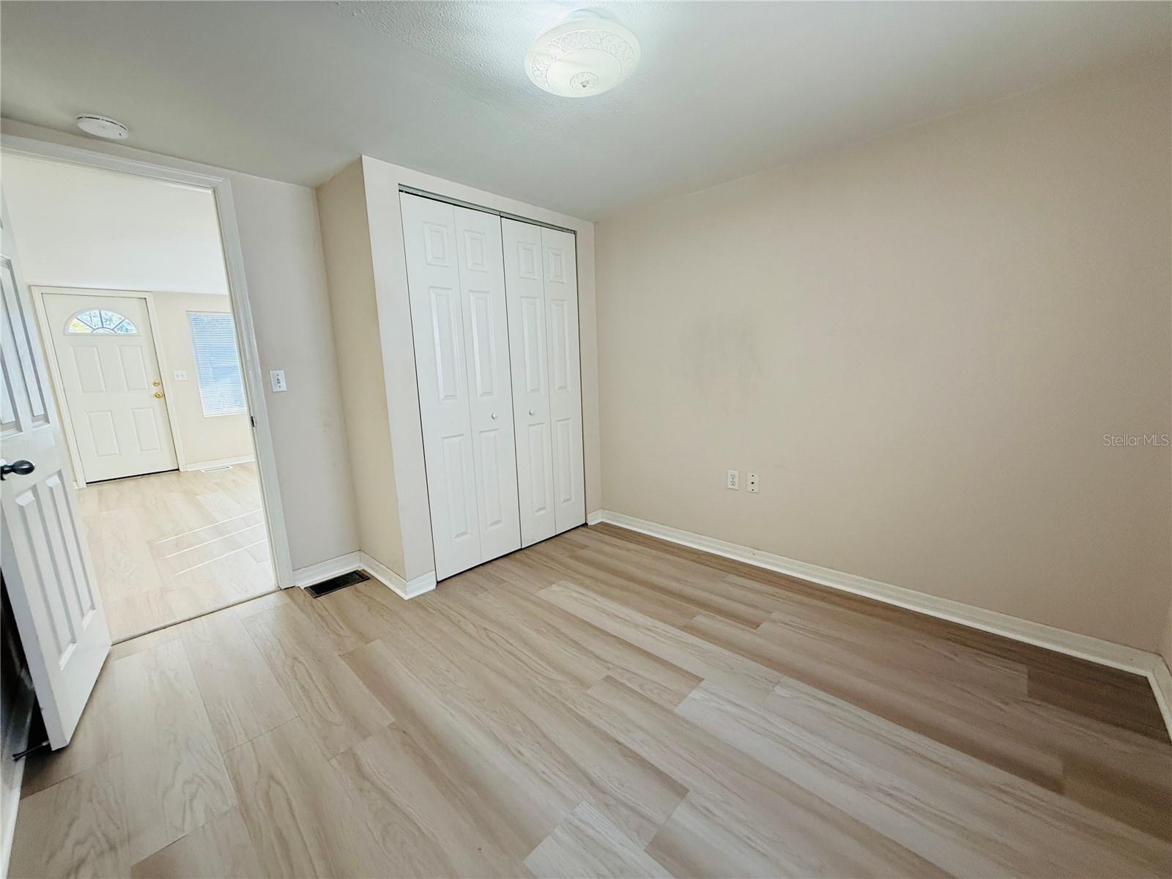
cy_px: 440
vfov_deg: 85.7
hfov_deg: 102.1
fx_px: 474
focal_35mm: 14
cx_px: 586
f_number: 2.2
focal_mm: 2.22
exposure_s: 1/120
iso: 200
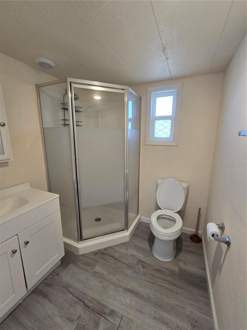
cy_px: 165
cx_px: 124
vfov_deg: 106.2
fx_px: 124
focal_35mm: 13
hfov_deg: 89.9
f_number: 2.2
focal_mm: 2.2
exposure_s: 1/60
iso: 125
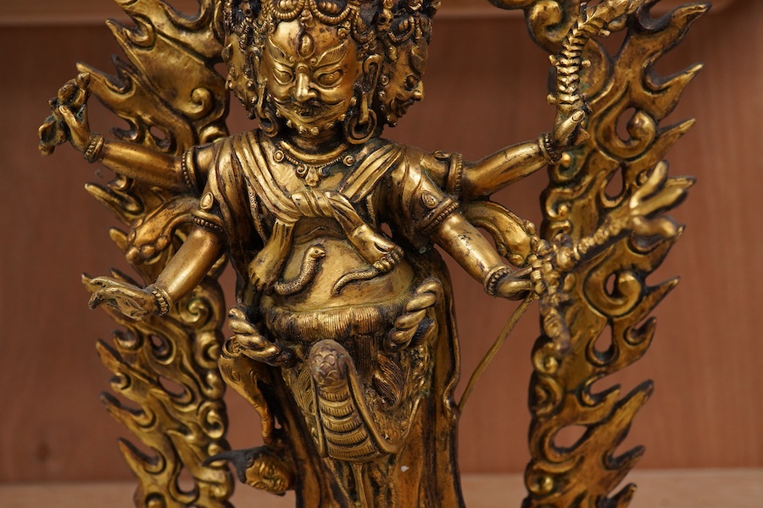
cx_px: 382
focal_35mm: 45
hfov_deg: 43.6
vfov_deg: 29.9
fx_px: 954
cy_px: 254
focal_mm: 30
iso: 1250
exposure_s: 1/125
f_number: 9
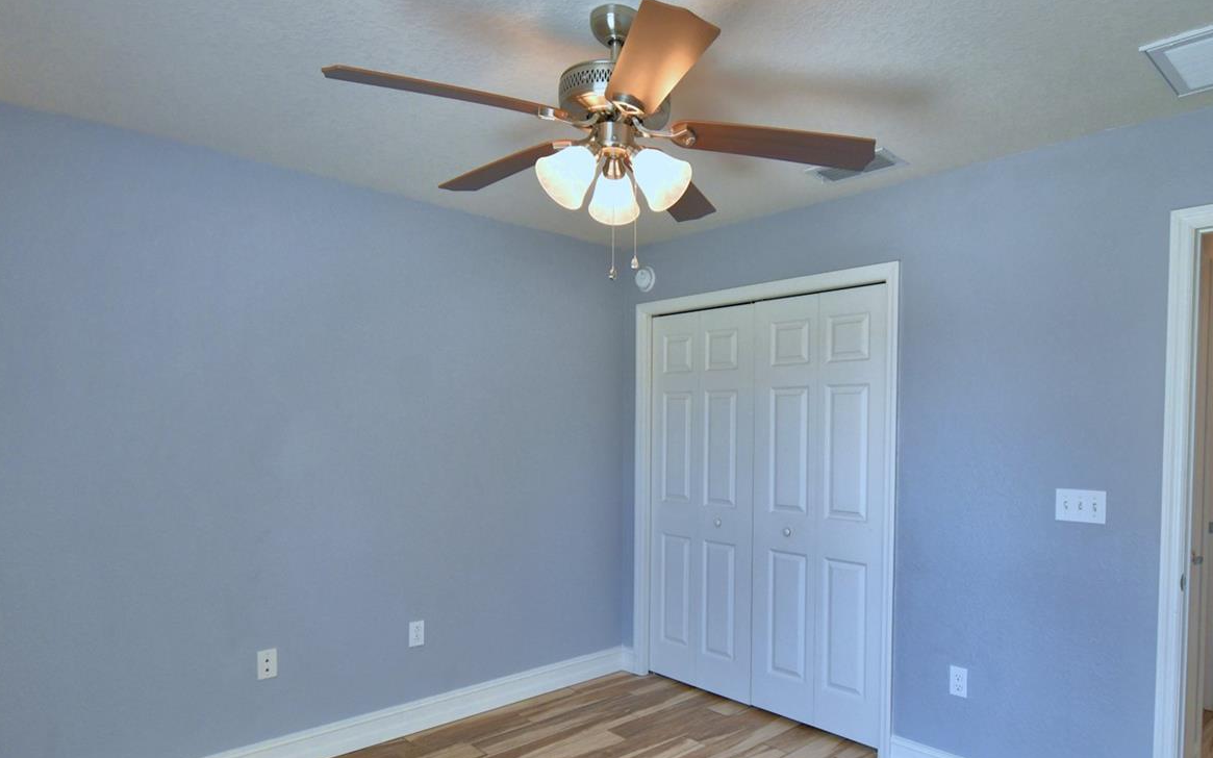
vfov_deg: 56.9
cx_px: 705
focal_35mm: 21
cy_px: 451
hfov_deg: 81.6
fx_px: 694
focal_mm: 10
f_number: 4.5
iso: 320
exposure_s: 1/125
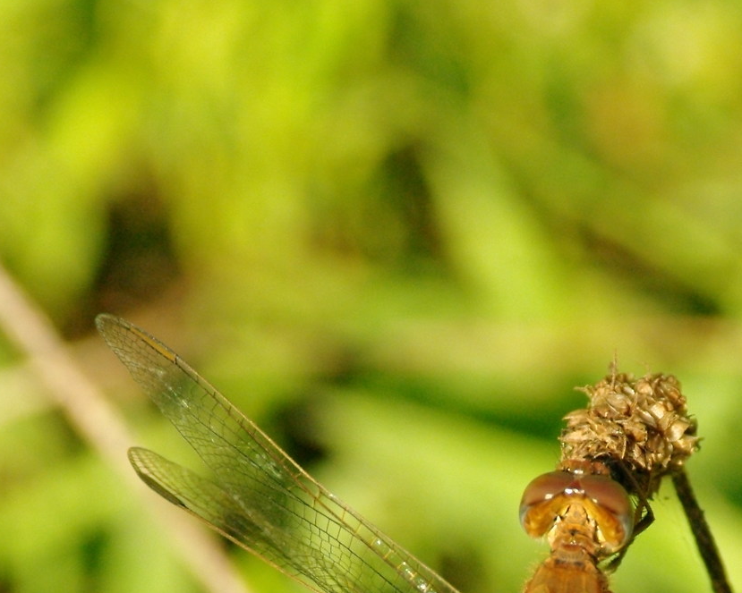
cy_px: 694
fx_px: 26810
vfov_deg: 1.3
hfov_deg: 1.6
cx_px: 563
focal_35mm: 1221
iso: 1600
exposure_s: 1/1000
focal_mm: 300
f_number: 8
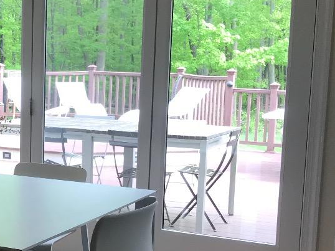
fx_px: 725
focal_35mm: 75
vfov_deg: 19.5
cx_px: 21
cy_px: 174
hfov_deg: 25.1
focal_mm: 3.99
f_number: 1.8
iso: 32
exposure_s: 1/120
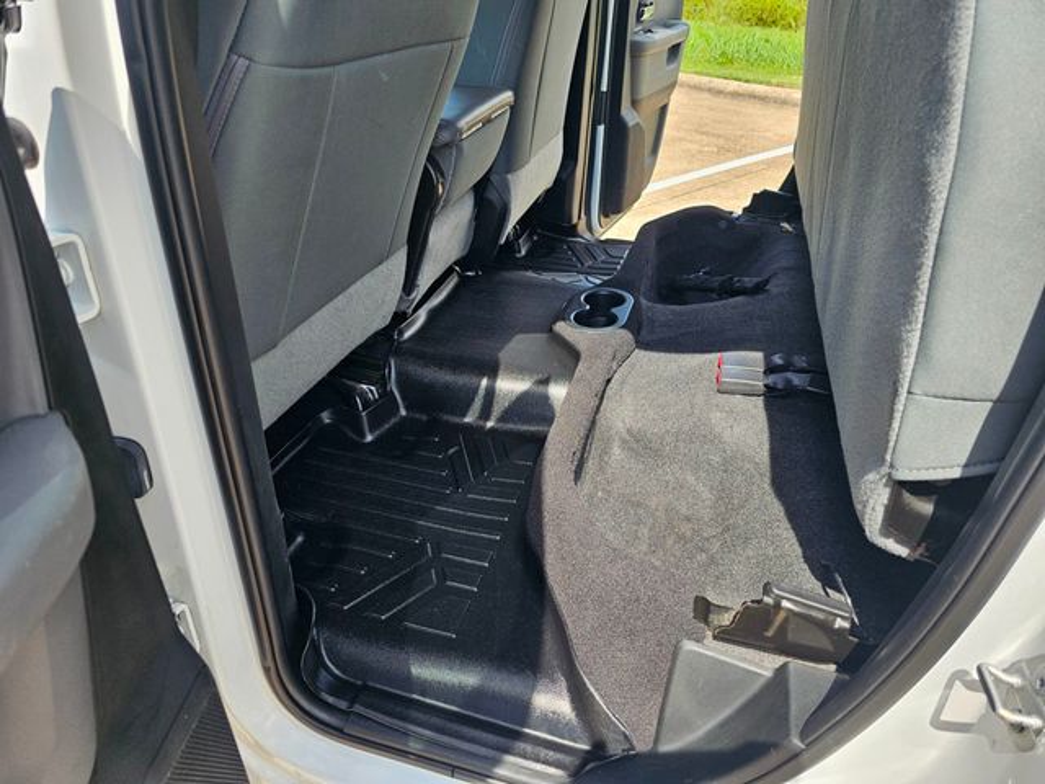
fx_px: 694
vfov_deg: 58.9
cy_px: 392
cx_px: 522
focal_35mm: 23
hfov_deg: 73.9
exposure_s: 1/181
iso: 10
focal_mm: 6.3
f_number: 1.7
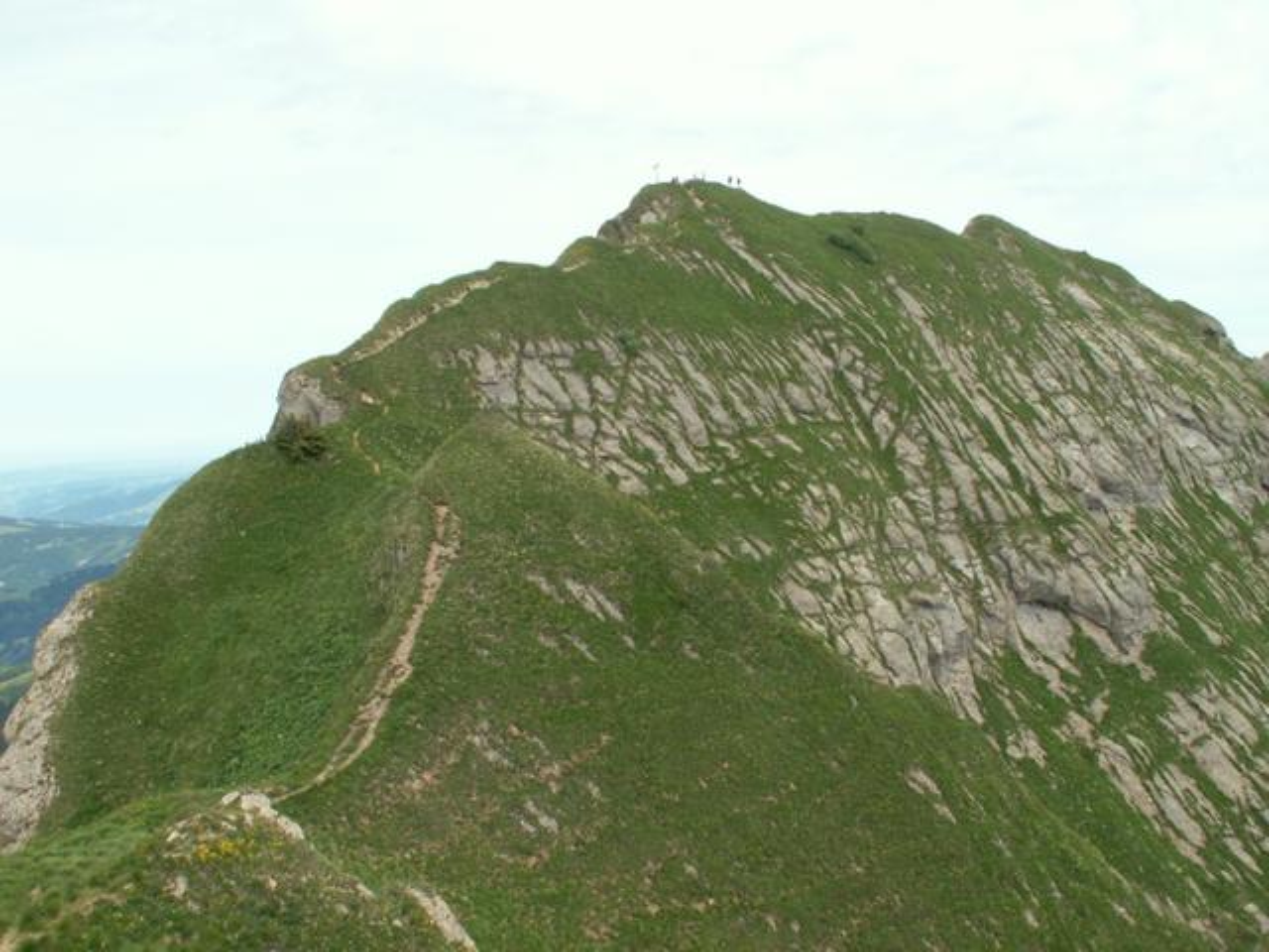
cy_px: 476
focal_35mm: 35
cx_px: 634
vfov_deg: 40.7
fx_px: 1283
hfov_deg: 52.6
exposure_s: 1/160
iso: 50
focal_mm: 5.86
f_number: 5.6
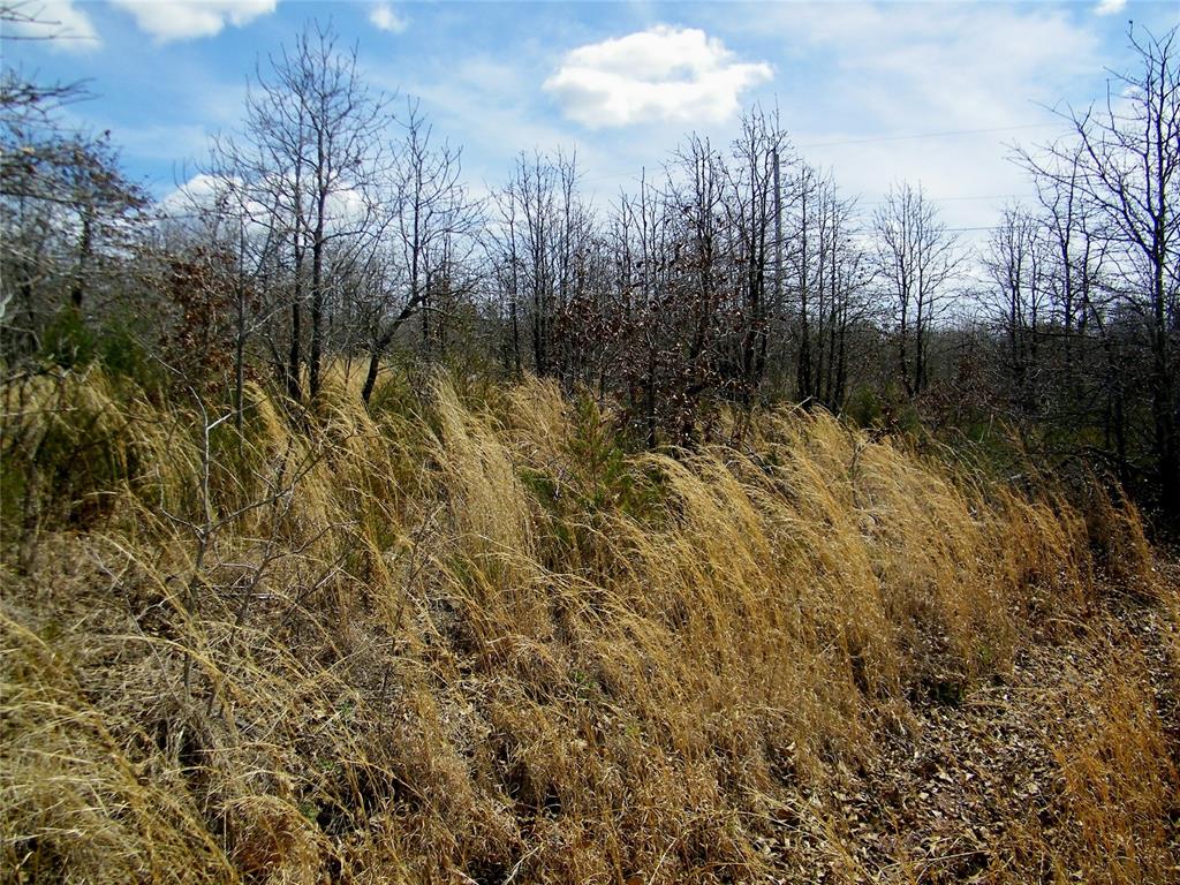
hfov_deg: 63.4
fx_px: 954
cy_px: 442
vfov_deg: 49.7
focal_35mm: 28
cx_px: 590
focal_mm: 5
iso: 80
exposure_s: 1/320
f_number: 7
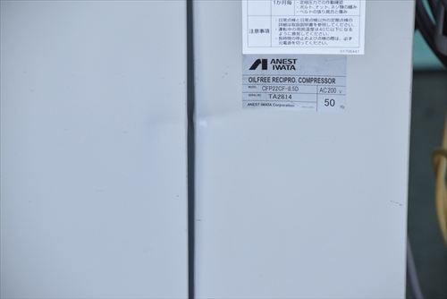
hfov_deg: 12.4
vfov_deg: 8.3
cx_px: 224
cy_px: 150
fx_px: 2050
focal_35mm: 165
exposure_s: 1/640
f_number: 6.3
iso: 1250
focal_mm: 110
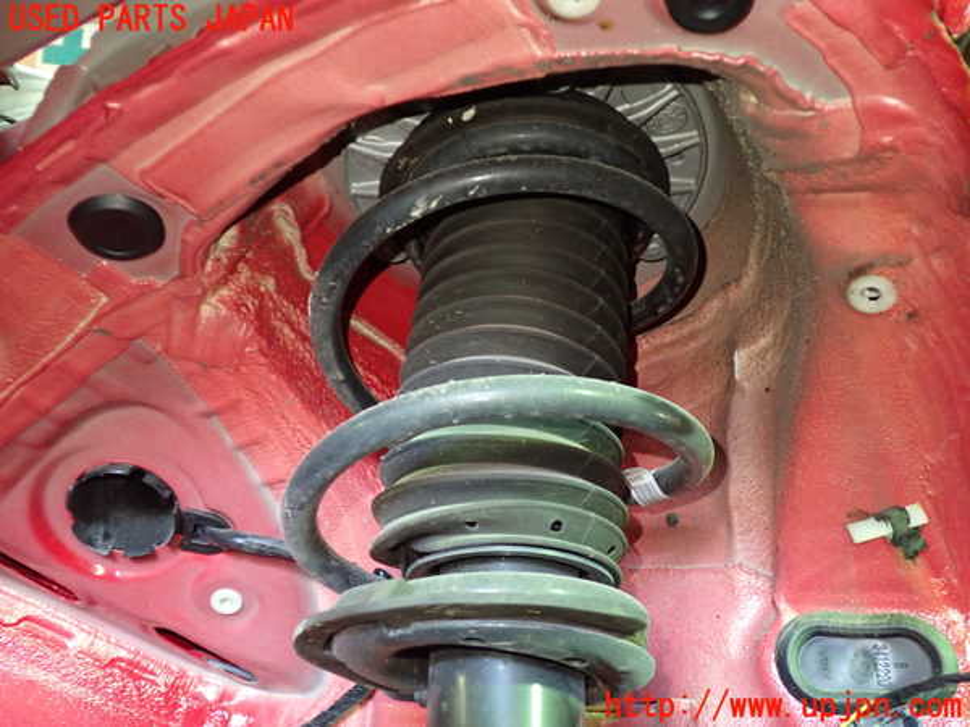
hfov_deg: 60.0
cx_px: 485
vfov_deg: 46.8
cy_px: 364
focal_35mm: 30
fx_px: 841
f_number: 2.3
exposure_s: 1/25
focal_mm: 5.4
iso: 800
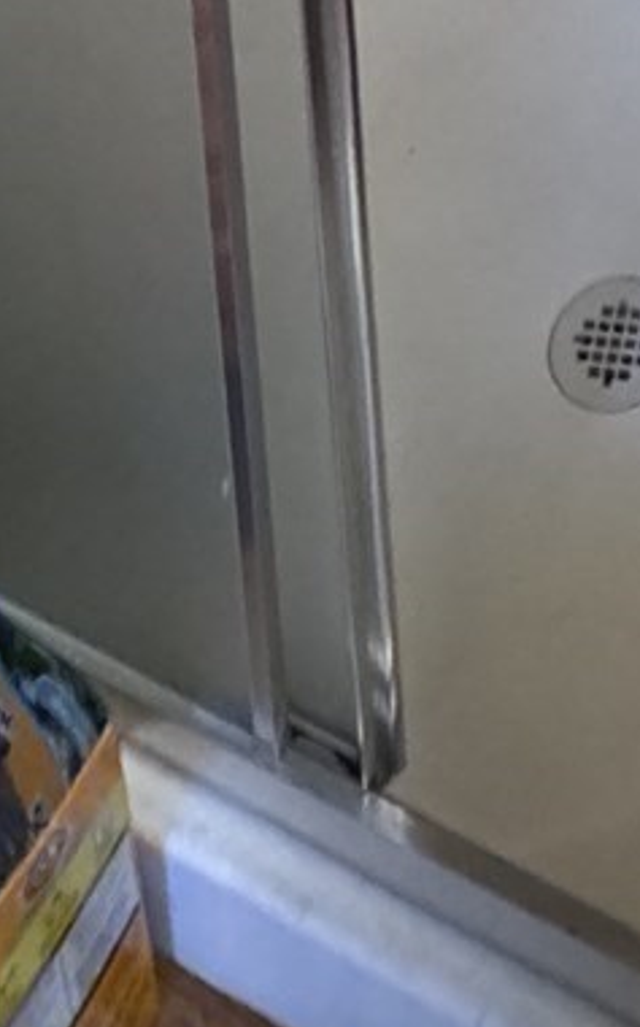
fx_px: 1677
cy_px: -1005
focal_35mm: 60
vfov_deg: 19.5
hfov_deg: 19.6
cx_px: 875
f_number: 2.2
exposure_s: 1/40
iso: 1000
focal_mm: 2.22
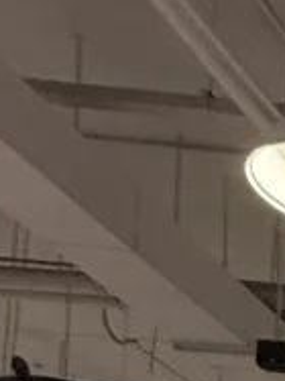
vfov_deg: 15.0
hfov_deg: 8.9
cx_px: 1018
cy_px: 750
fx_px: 1187
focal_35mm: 108
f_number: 2.2
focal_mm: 2.22
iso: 200
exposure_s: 1/50
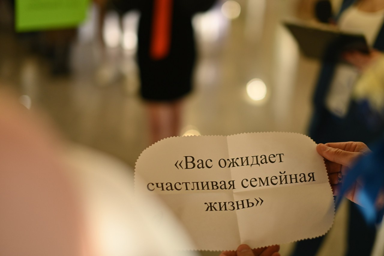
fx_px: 533
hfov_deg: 39.6
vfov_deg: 27.0
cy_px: 128
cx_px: 192
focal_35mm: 50
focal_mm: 50
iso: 320
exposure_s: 1/160
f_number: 1.8
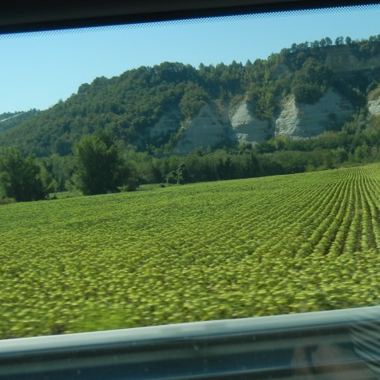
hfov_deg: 29.6
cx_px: 286
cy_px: 162
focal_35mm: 57
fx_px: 708
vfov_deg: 30.0
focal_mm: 5.4
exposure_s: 1/320
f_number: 7
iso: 160
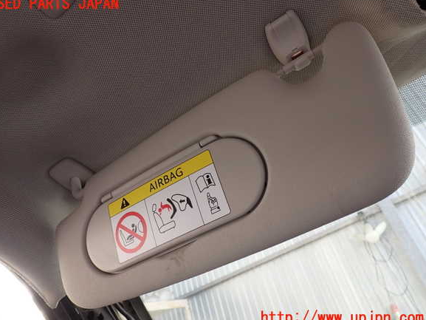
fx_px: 320
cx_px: 206
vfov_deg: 53.1
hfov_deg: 67.3
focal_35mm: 26
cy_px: 161
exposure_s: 1/60
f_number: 2.8
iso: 100
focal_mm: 4.5
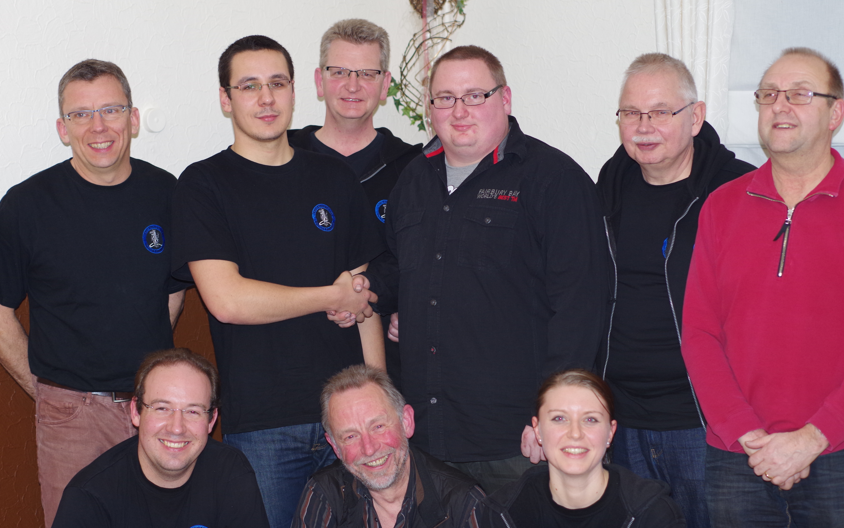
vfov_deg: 16.9
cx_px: 423
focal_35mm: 77
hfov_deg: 26.8
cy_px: 266
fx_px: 1771
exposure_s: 1/30
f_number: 2.8
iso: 400
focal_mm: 50
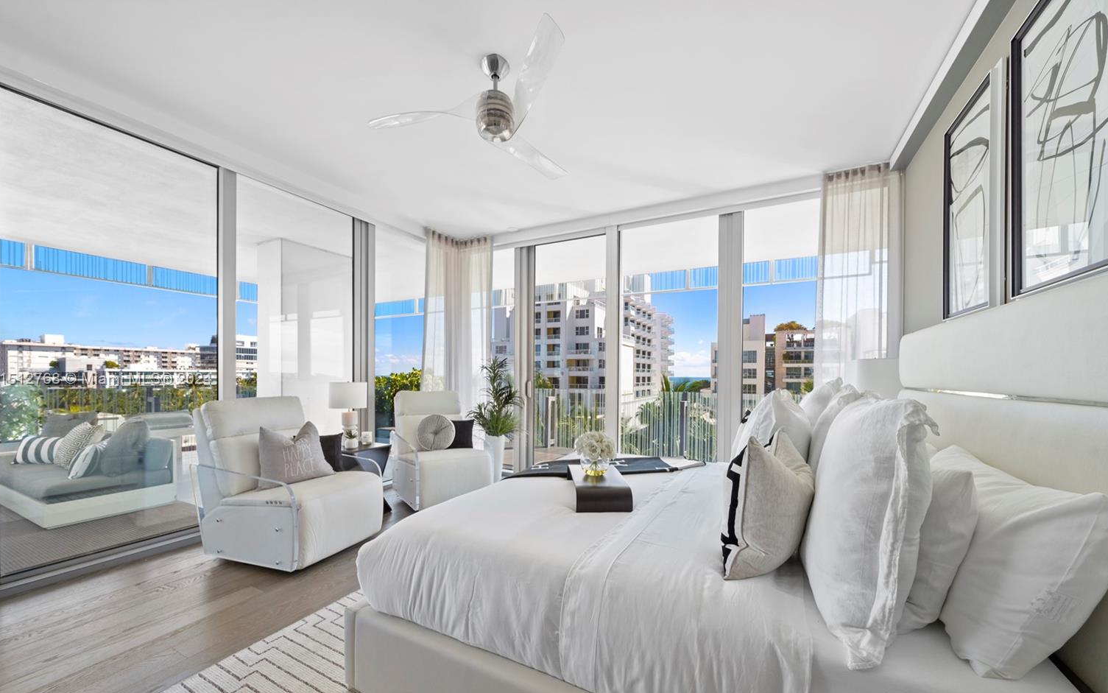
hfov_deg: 109.3
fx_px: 393
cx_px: 565
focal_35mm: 13
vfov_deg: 82.6
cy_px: 380
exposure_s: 1/20
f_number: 8
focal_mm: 12
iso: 200
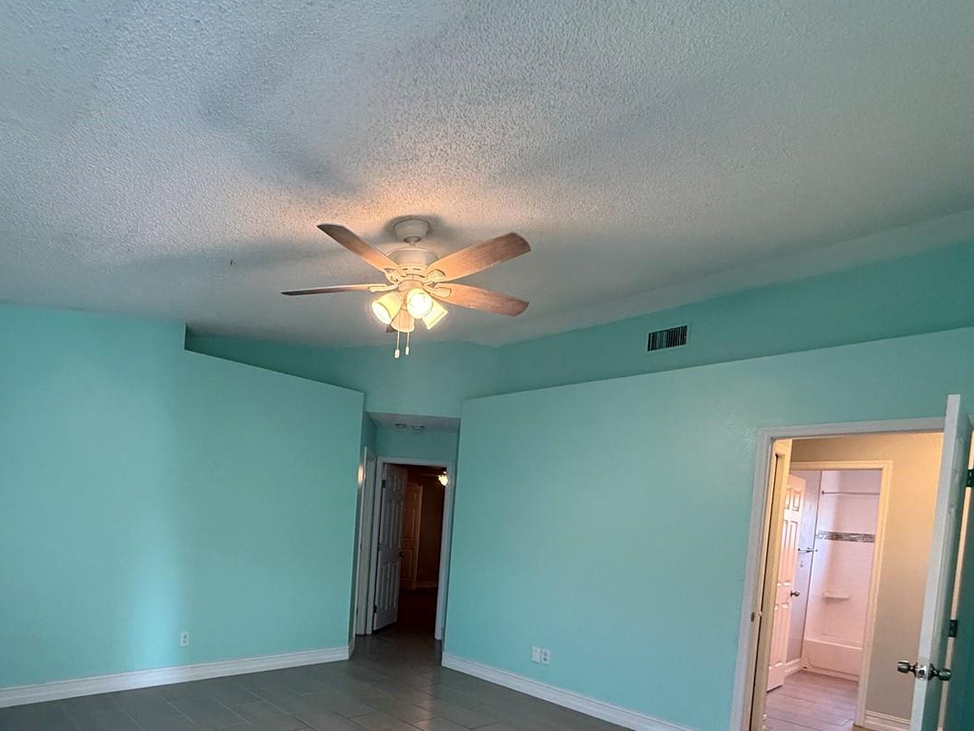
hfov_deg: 78.2
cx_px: 398
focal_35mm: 21
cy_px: 545
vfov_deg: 60.1
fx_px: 591
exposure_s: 1/120
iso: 500
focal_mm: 2.22
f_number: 2.2
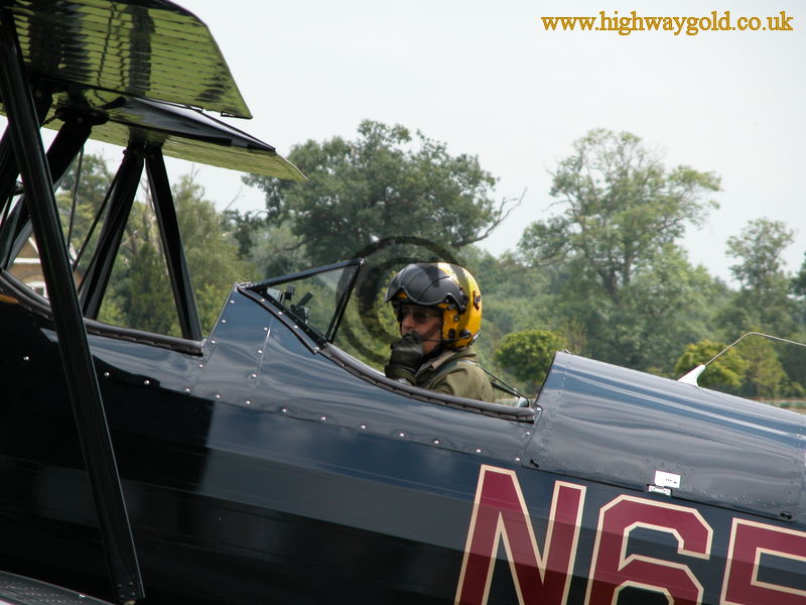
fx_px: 6520
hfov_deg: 7.1
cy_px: 302
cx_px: 403
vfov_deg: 5.3
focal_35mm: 280
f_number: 5.3
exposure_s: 1/306
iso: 100
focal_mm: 71.2
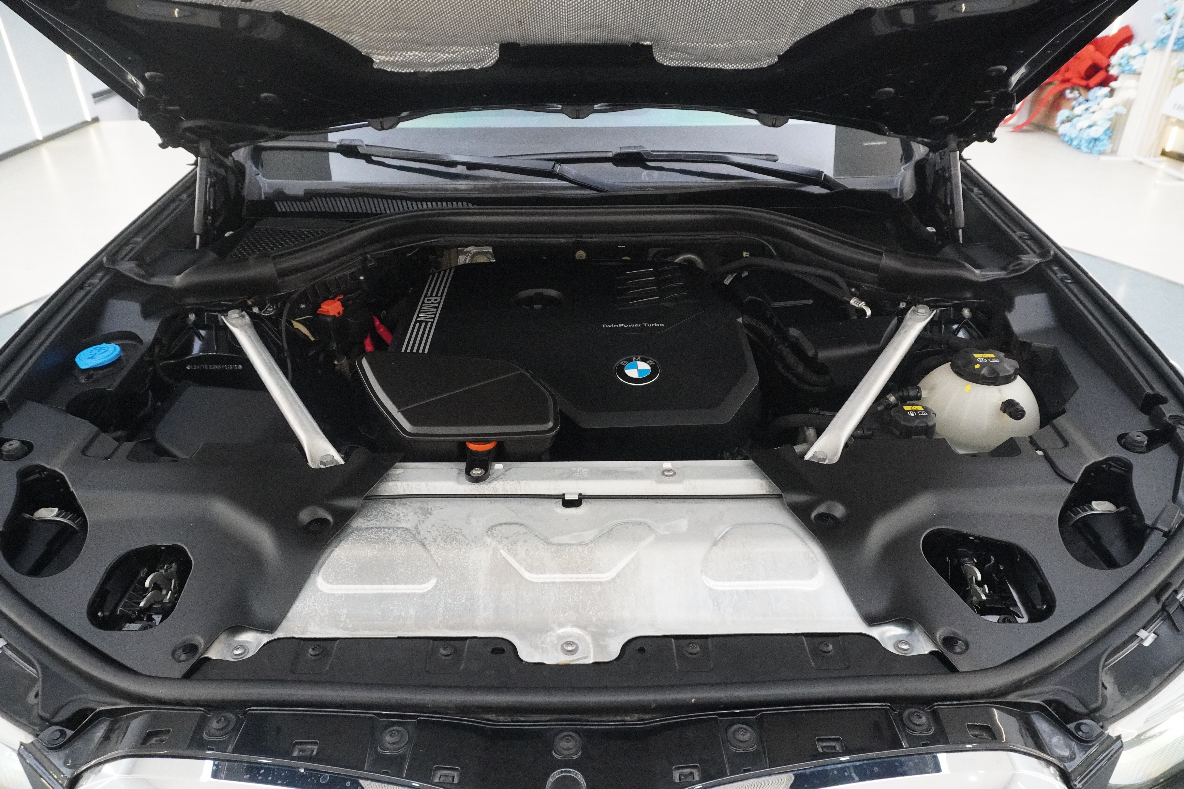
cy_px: 394
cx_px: 592
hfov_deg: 73.7
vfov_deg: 53.1
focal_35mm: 24
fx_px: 789
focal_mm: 16
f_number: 6.3
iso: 6400
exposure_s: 1/80
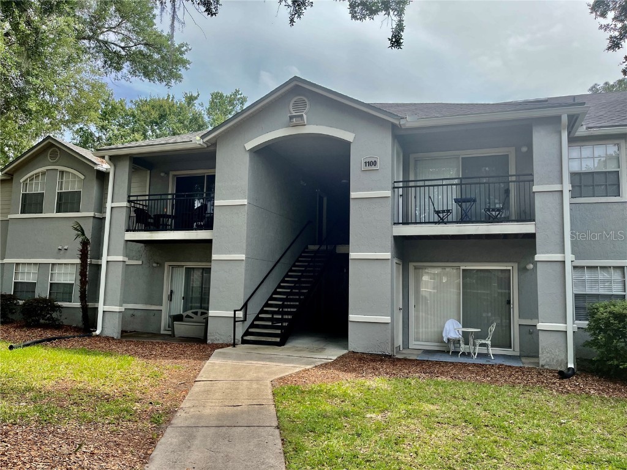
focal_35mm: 26
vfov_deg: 53.1
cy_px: 235
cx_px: 314
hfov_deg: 67.3
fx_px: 471
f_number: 1.6
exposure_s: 1/1252
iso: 50
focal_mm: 5.1
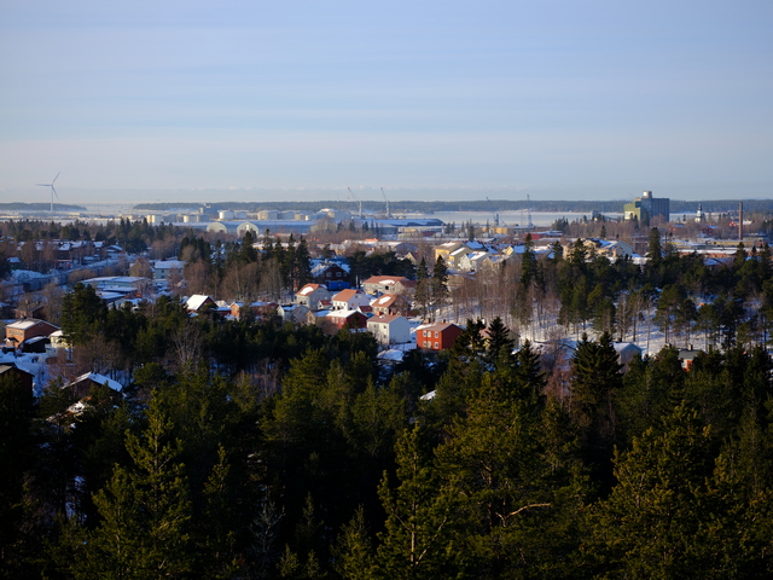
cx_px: 386
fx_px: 1764
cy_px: 290
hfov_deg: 24.7
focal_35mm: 79
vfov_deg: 18.7
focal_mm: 100
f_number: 5.6
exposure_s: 1/160
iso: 100
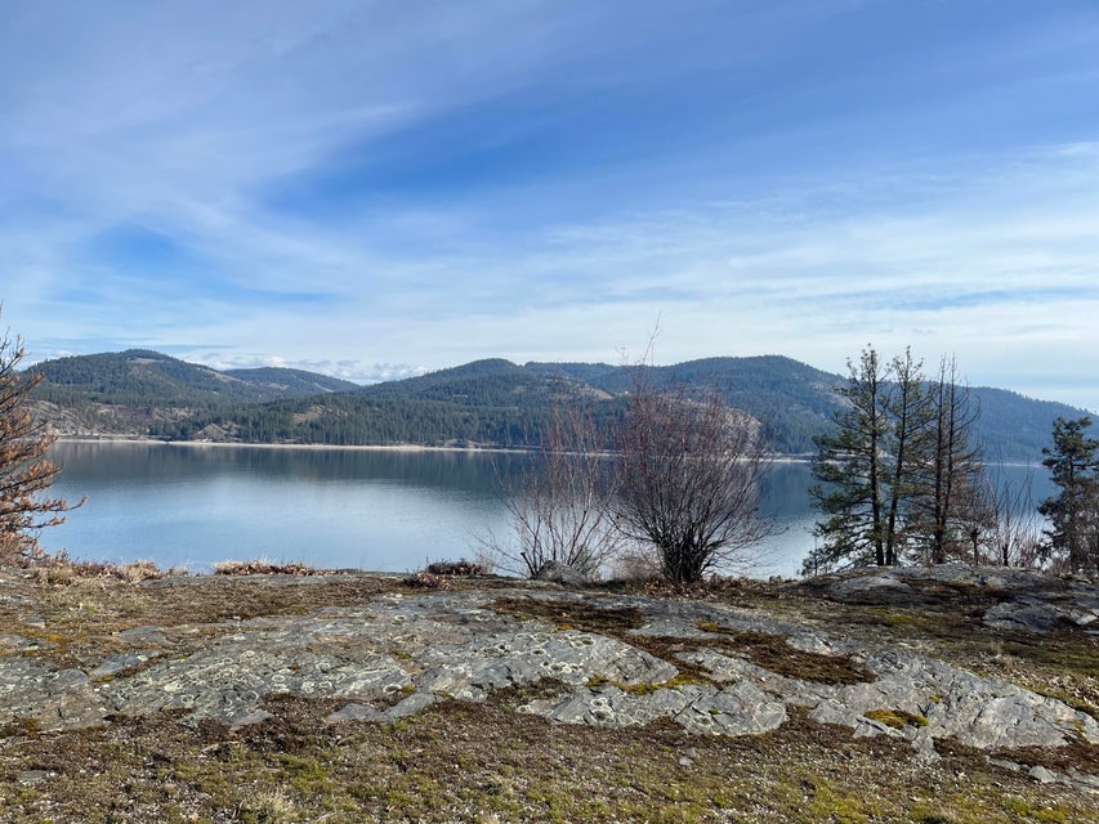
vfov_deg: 53.1
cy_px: 412
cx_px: 550
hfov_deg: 67.3
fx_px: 826
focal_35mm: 26
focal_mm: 5.1
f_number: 1.6
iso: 50
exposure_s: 1/4484
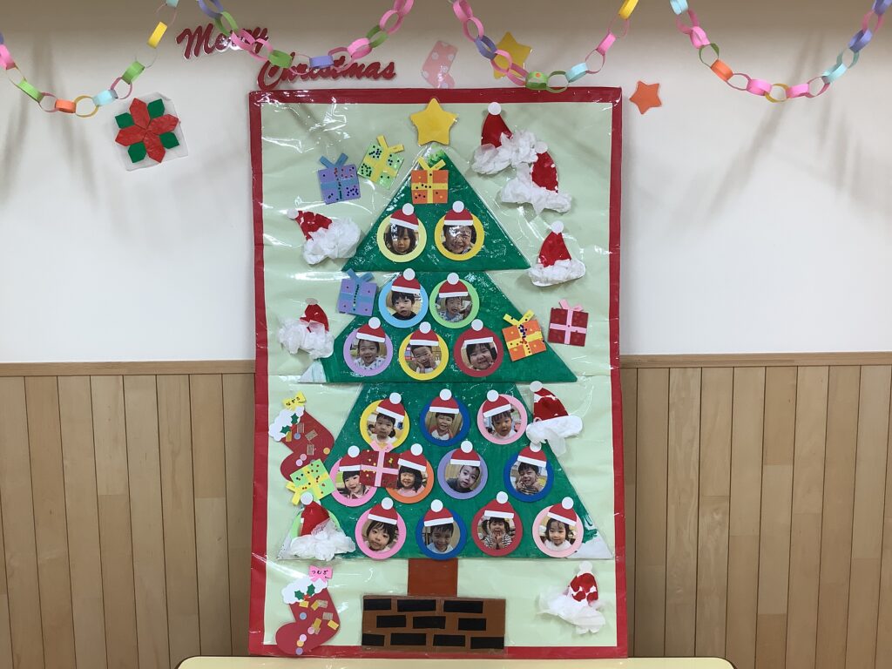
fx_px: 799
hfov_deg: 58.4
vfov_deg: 45.4
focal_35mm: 31
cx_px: 446
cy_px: 334
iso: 50
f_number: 2.4
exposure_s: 1/50
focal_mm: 3.3
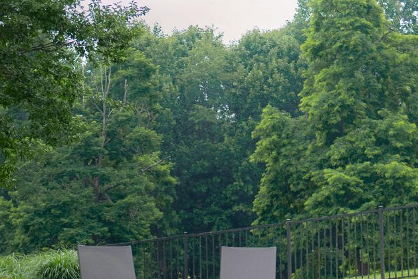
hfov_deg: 16.1
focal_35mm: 127
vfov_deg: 10.7
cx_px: 166
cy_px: 246
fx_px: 1474
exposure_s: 1/500
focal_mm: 26
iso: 160
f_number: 2.8
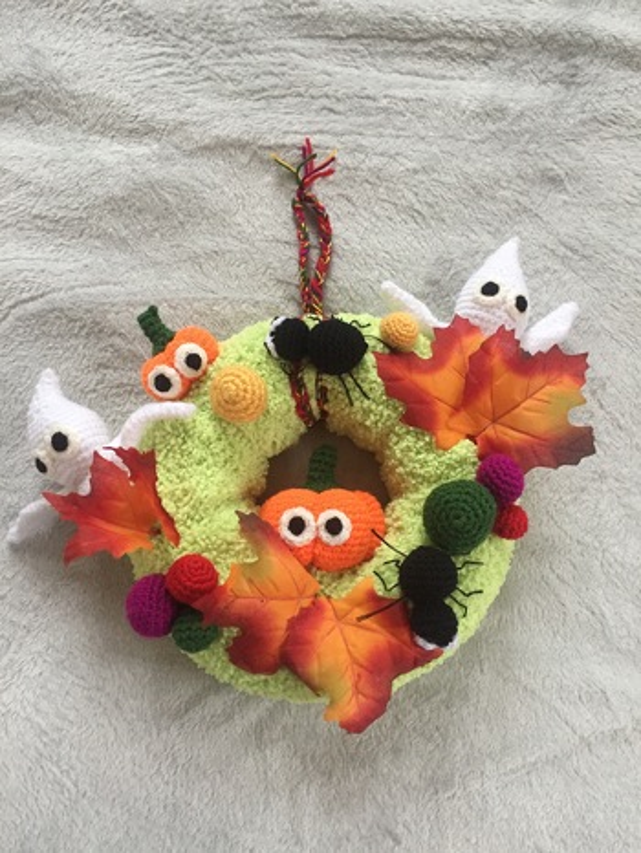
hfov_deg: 48.3
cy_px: 426
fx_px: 715
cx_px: 320
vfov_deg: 61.6
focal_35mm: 29
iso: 250
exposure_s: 1/25
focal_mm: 4.15
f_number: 2.2
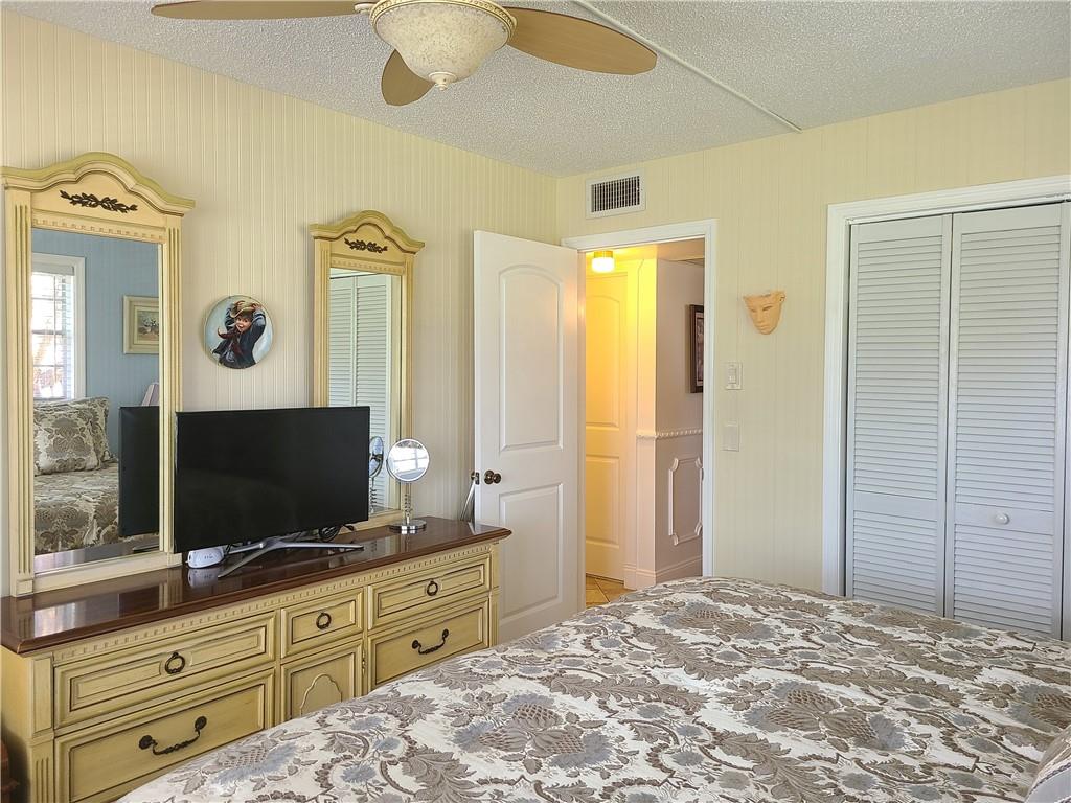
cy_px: 402
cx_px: 536
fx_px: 804
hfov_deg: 67.3
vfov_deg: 53.1
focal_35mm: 26
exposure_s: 1/59
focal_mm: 5.4
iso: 125
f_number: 1.8
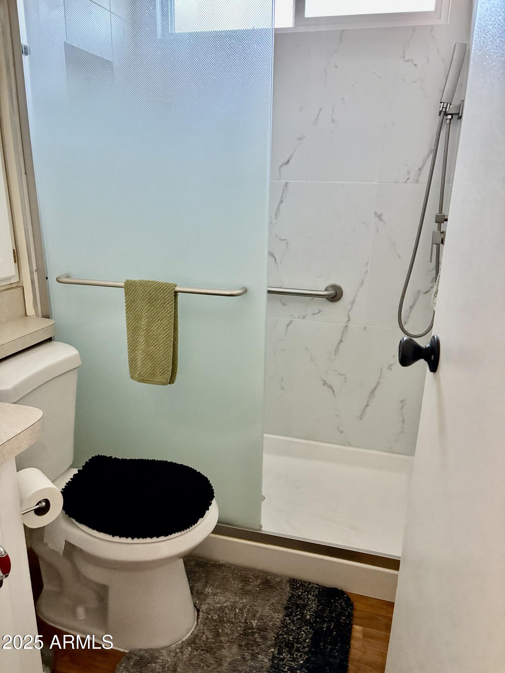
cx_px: 252
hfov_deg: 53.1
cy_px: 336
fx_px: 506
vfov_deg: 67.3
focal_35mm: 26
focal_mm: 5.96
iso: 500
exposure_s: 1/60
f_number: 1.6
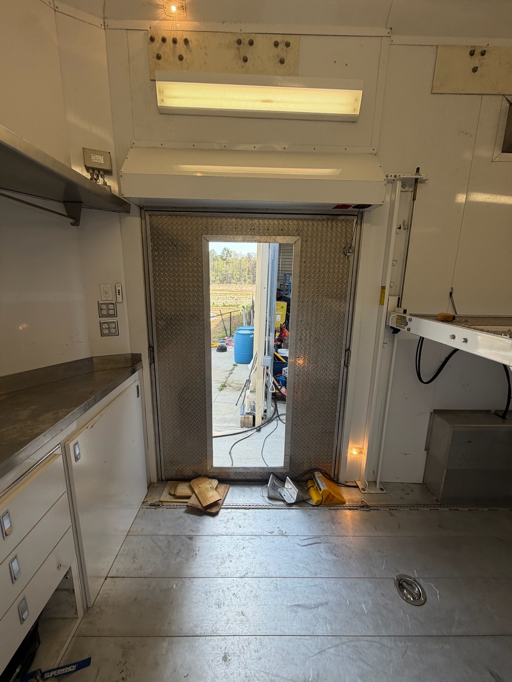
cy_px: 341
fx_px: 276
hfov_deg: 85.7
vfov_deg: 102.1
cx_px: 256
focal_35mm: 14
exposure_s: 1/125
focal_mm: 2.22
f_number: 2.2
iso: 40
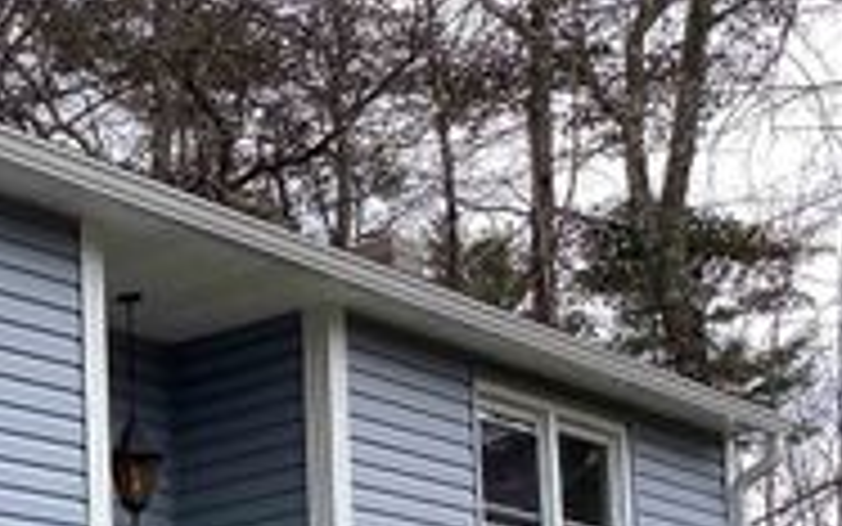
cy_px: 762
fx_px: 2020
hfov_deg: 21.4
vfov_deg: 14.0
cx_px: -248
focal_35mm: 88
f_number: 2.4
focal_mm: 3.3
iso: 25
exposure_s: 1/525
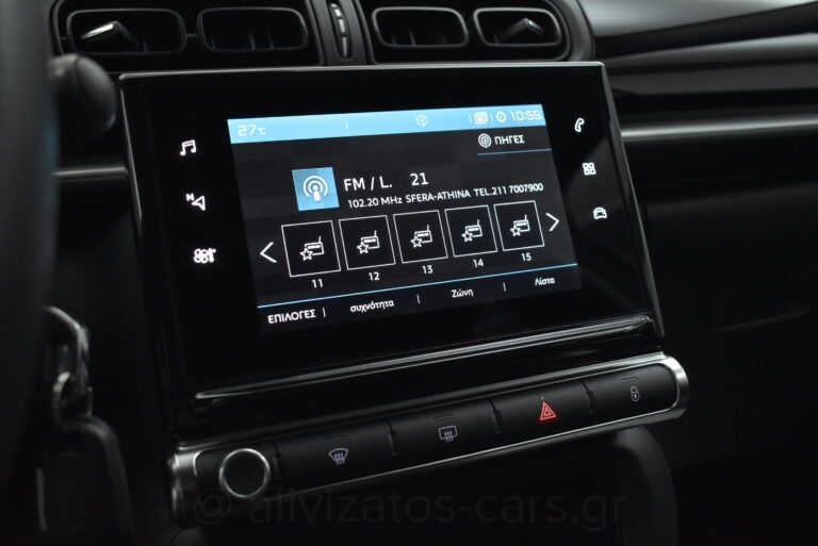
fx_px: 853
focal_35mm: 38
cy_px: 273
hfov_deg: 51.3
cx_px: 409
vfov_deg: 35.5
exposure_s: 1/125
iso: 1600
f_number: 4
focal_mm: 25
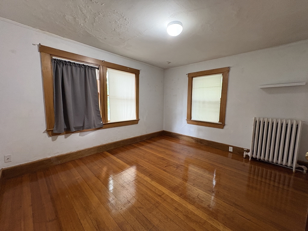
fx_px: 125
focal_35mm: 14
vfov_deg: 85.7
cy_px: 116
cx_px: 154
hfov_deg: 102.1
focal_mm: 2.22
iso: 320
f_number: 2.2
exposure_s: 1/60
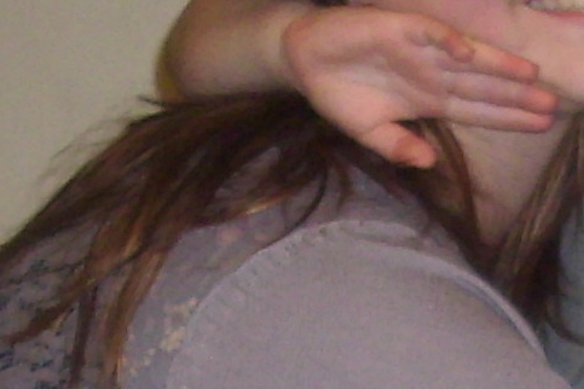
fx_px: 3536
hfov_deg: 9.3
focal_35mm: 218
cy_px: 837
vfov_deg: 6.1
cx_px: 652
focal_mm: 6.2
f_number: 2.8
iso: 100
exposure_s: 1/30
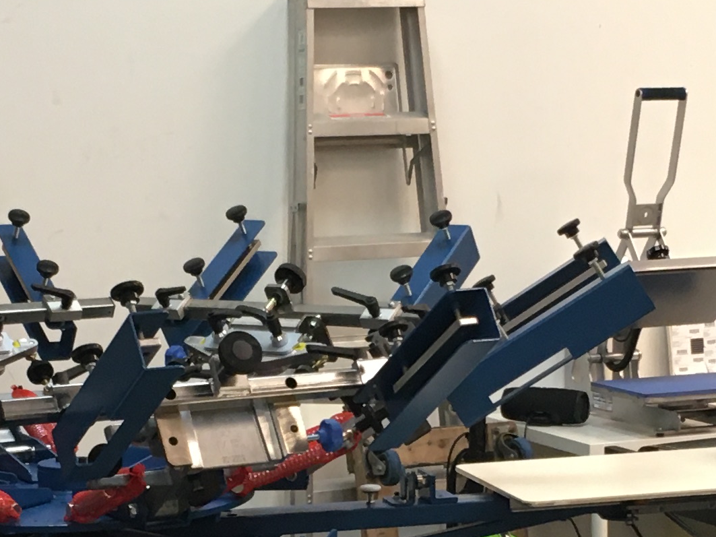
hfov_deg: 17.9
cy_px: 535
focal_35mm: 110
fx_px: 2275
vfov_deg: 13.3
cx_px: 372
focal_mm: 4.15
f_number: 2.2
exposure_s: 1/30
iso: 80
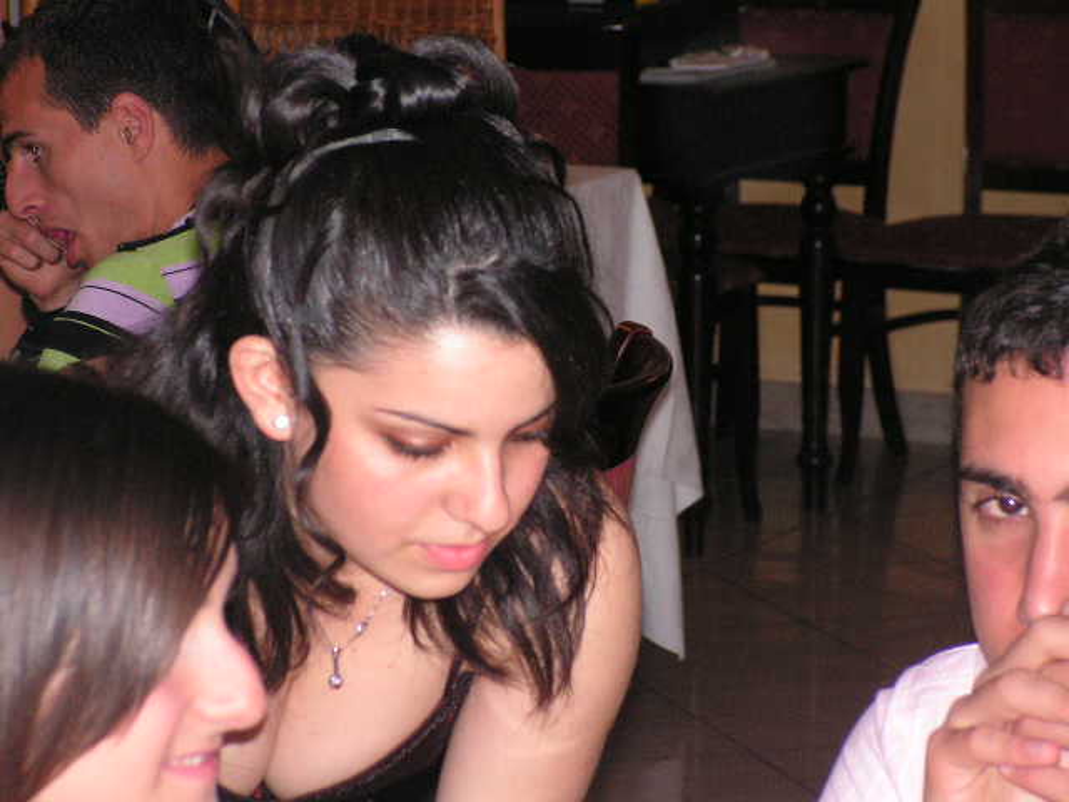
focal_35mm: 144
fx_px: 4447
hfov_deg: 13.7
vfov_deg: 10.3
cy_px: 401
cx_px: 534
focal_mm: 24
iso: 200
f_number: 3.4
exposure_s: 1/160
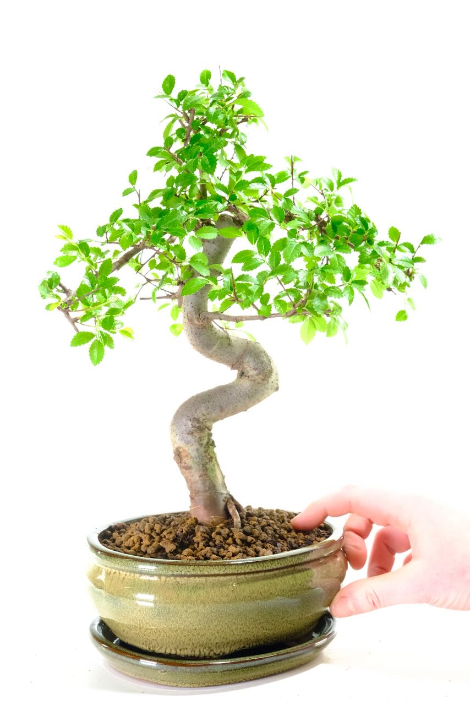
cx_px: 235
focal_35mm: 64
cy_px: 352
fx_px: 1253
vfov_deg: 31.4
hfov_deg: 21.3
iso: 2500
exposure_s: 1/30
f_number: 11
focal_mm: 42.9
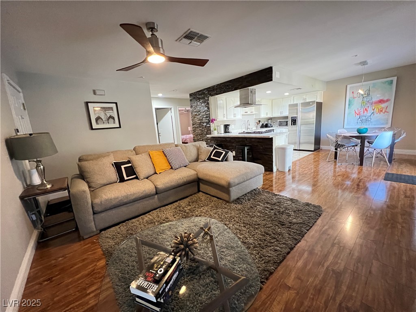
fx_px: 156
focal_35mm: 13
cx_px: 208
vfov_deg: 89.9
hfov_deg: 106.2
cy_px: 156
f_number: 1.8
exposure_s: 1/30
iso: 1000
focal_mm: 1.57
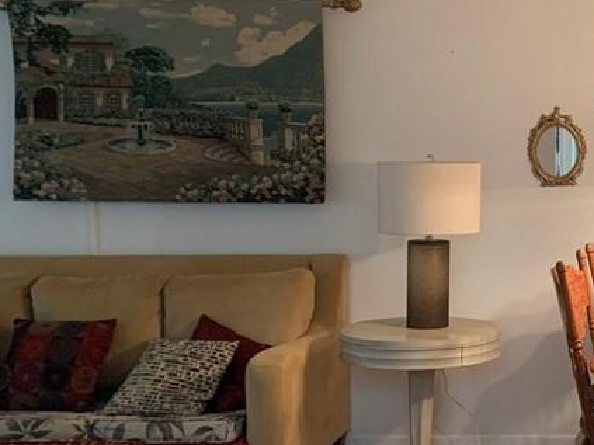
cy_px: 218
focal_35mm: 63
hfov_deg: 27.3
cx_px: 704
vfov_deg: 23.3
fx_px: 1081
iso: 250
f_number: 1.8
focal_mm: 4.25
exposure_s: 1/60
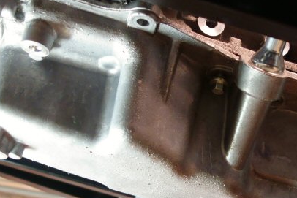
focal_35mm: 69
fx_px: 569
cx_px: 233
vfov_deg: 19.6
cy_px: 155
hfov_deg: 28.7
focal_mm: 10.4
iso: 800
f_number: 1.8
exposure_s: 1/30
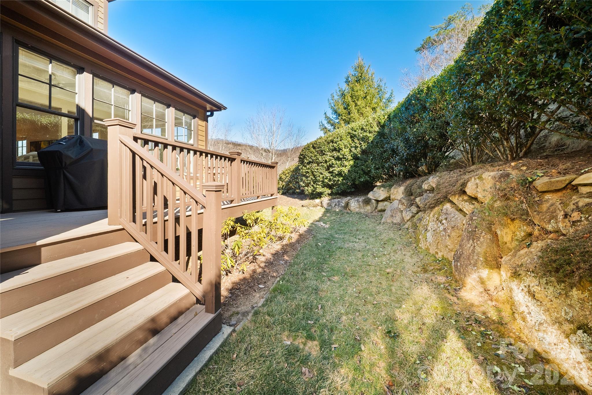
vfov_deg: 90.1
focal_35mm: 12
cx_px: 296
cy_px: 198
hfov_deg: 112.6
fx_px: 197
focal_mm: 12
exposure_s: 1/25
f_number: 8
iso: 640
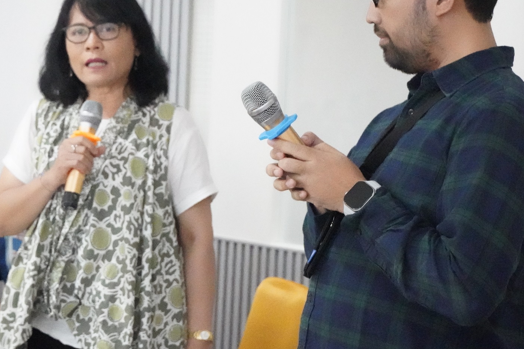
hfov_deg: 21.9
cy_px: 120
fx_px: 1354
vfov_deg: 14.7
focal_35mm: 93
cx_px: 200
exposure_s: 1/250
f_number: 8
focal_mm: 65
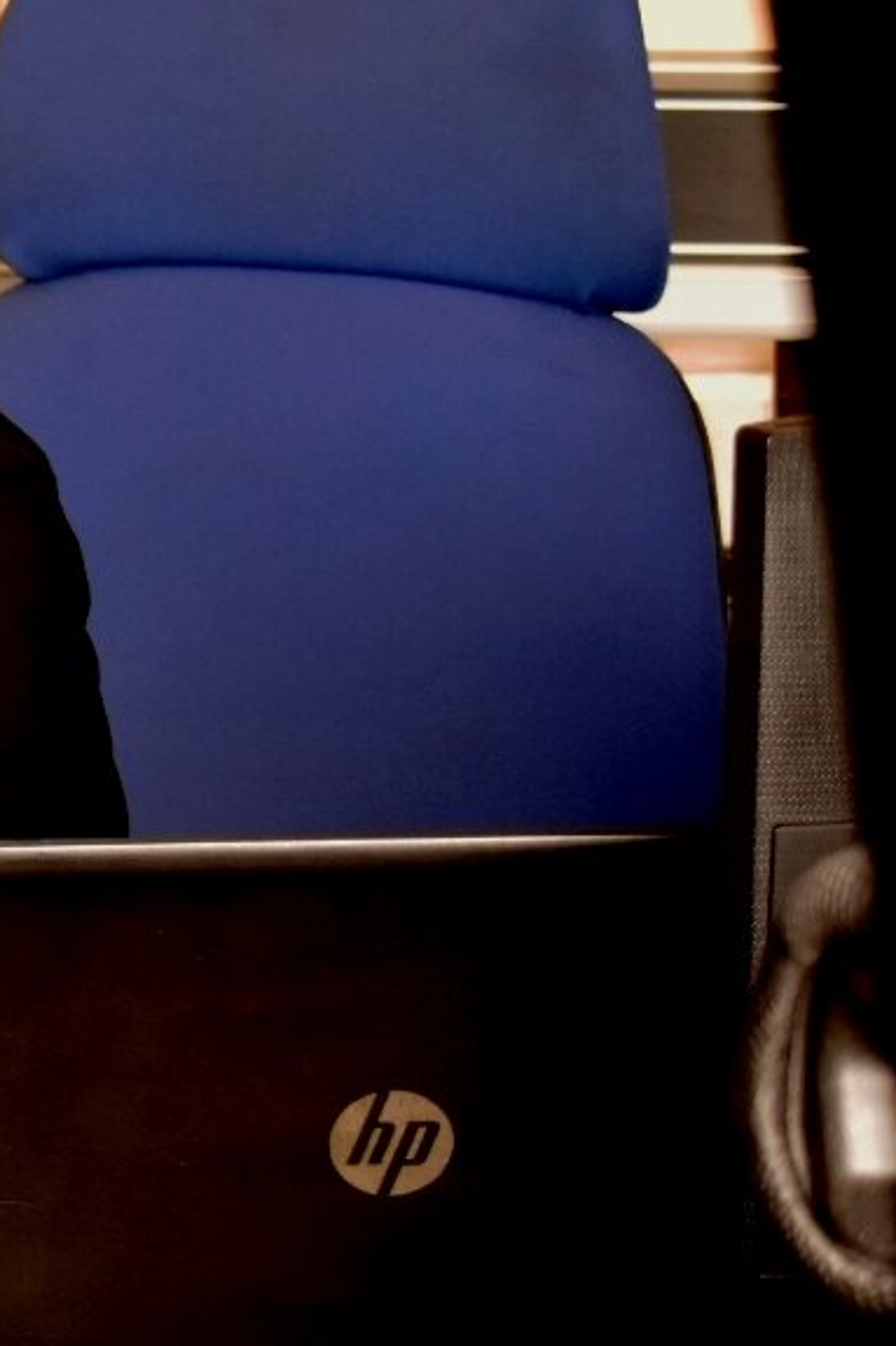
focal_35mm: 232
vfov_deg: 8.9
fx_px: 8681
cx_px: -545
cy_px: 744
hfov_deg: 5.8
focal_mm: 55
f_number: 5
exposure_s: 1/100
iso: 800
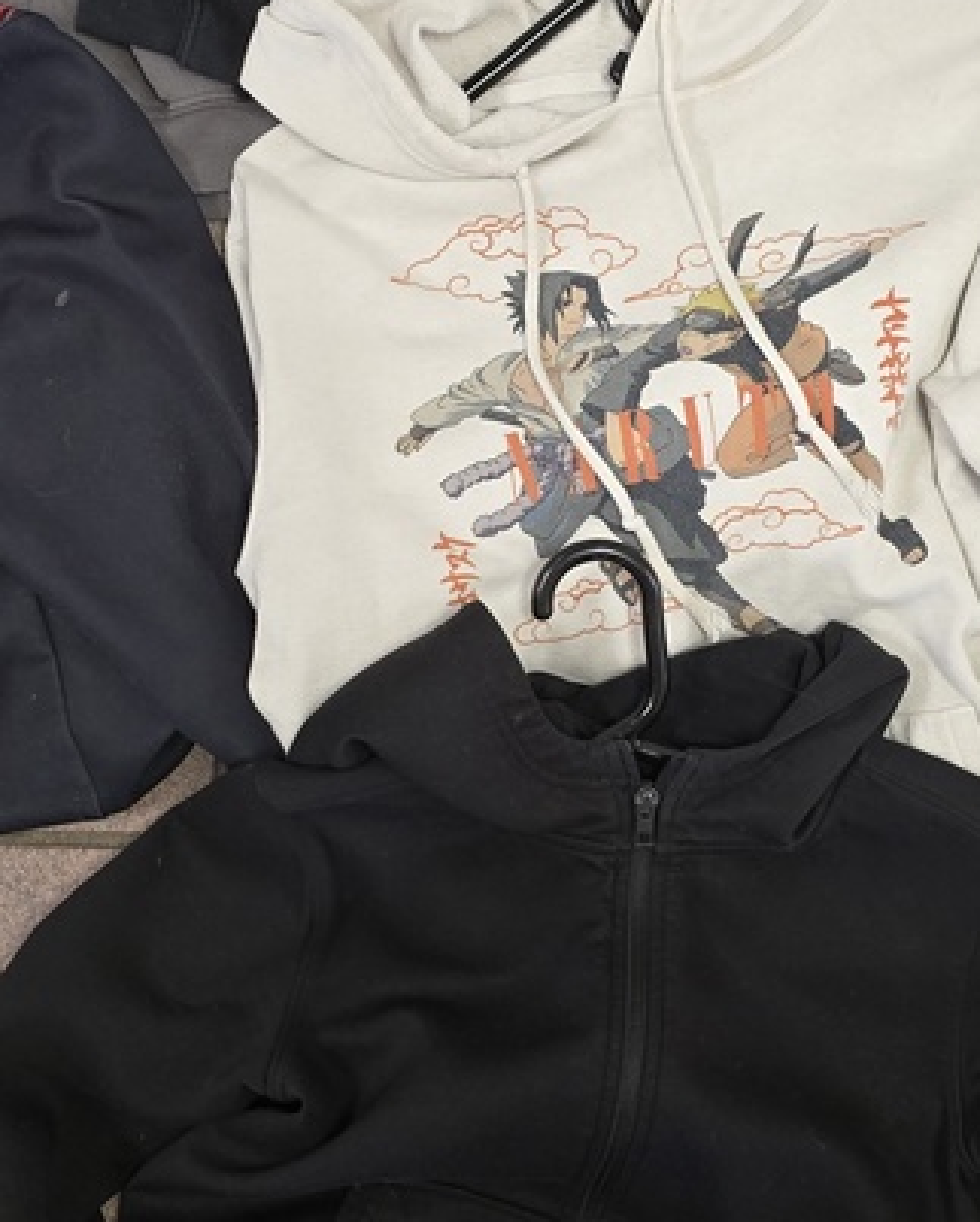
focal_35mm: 57
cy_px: 470
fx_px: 2064
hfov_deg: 26.7
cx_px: 485
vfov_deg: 32.9
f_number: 1.7
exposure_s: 1/120
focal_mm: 6.3
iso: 640
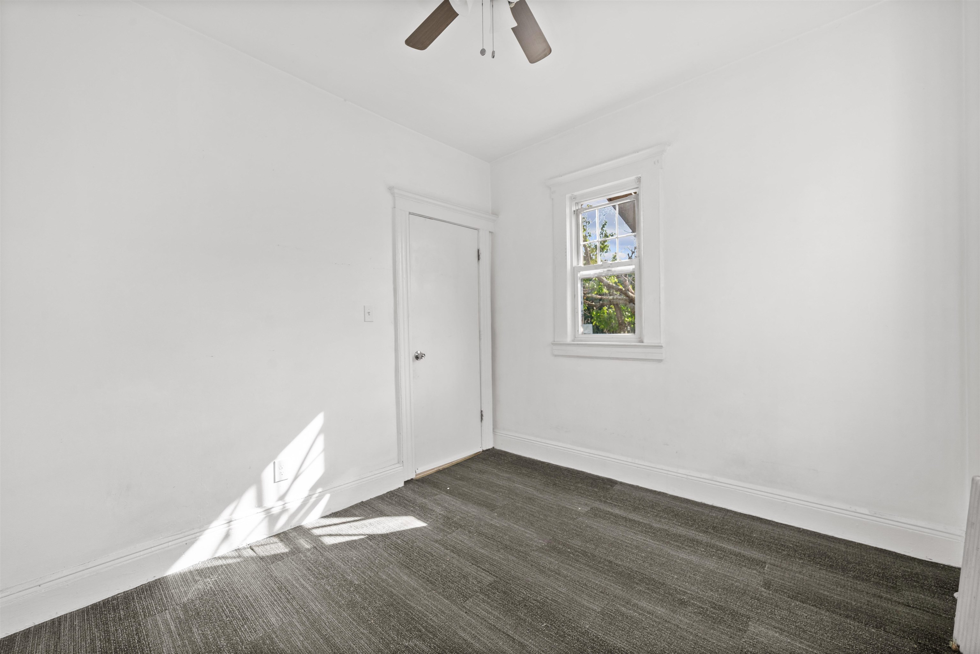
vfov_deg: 85.4
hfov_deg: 108.3
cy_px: 327
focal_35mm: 13
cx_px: 490
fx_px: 354
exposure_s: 1/13
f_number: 8
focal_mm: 13
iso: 640
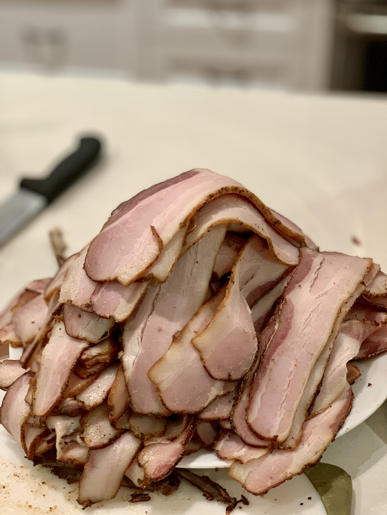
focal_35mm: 52
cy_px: 258
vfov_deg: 36.8
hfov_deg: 28.0
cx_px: 194
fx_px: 775
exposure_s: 1/60
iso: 250
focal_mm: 6
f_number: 2.4
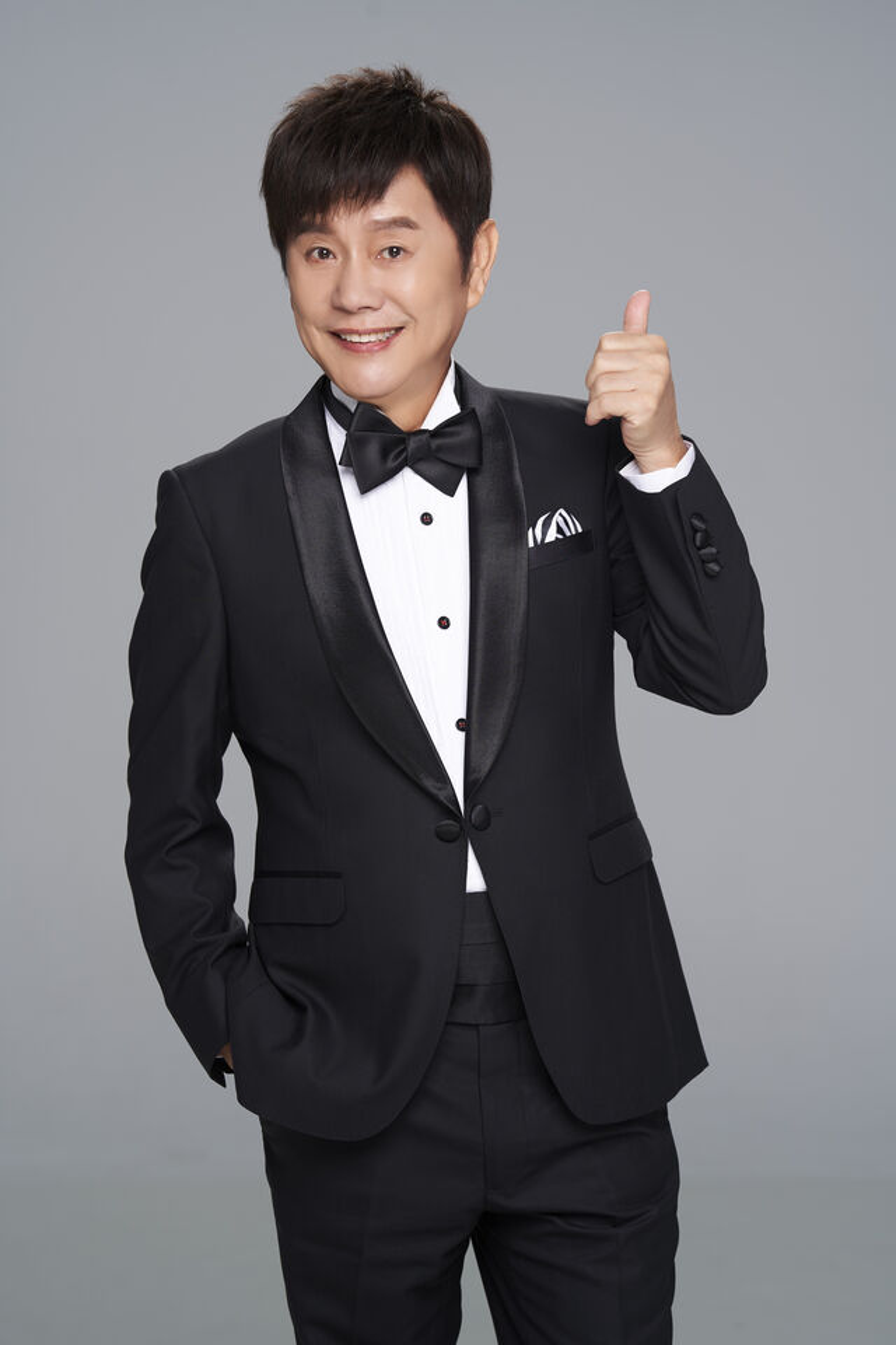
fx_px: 5040
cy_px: 672
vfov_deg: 15.2
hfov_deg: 10.2
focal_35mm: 135
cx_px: 448
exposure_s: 1/160
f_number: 7.1
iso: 100
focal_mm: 135
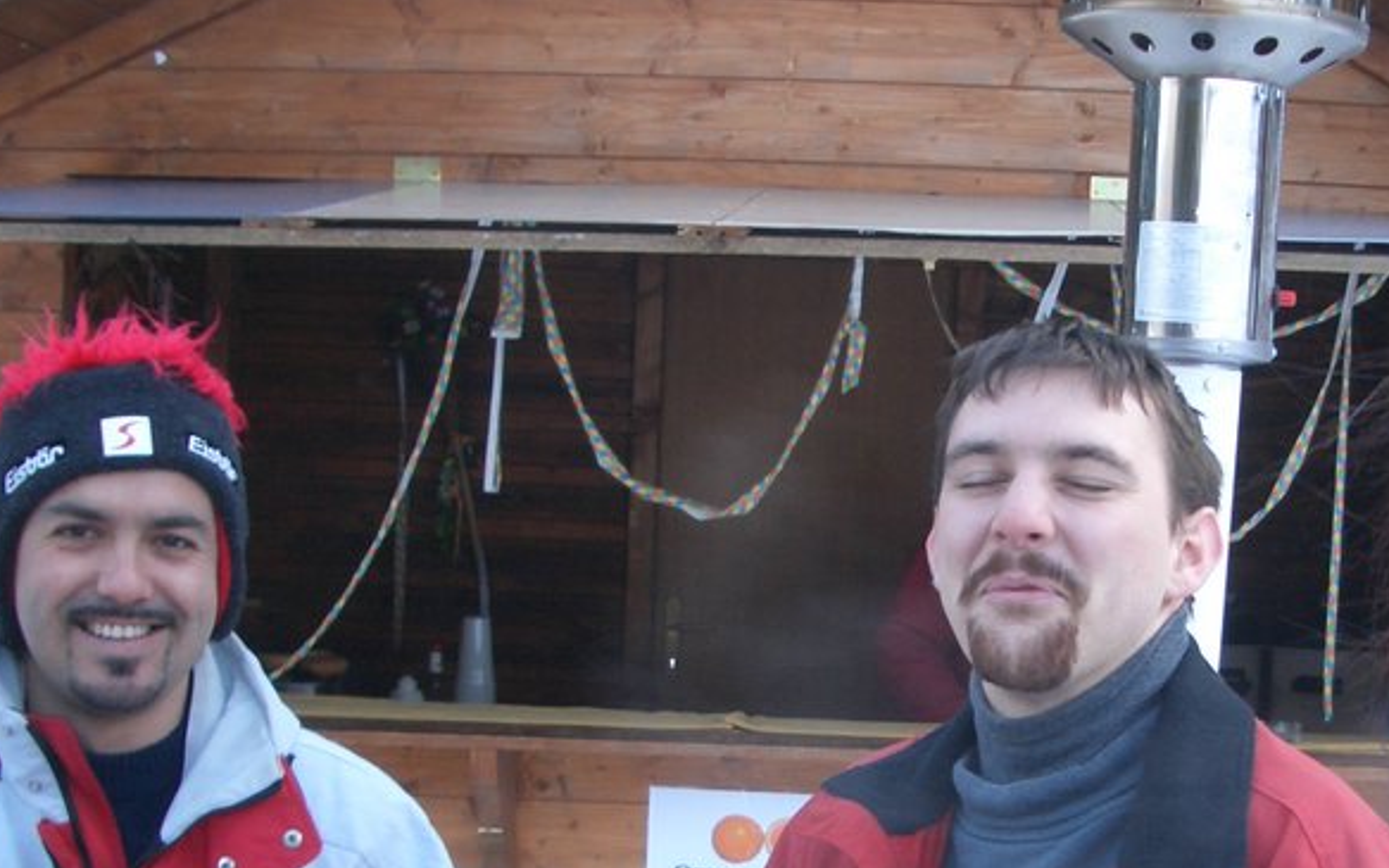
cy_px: 816
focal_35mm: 65
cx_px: 954
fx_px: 2461
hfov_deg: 31.2
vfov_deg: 19.6
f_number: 2.6
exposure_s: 1/100
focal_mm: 5.8
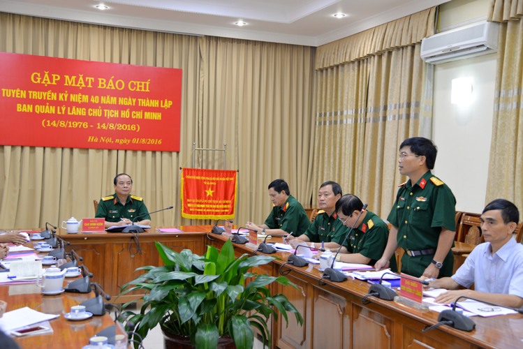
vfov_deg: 29.3
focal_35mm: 46
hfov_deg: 42.7
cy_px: 174
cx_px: 262
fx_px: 669
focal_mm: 46
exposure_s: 1/60
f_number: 4
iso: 800
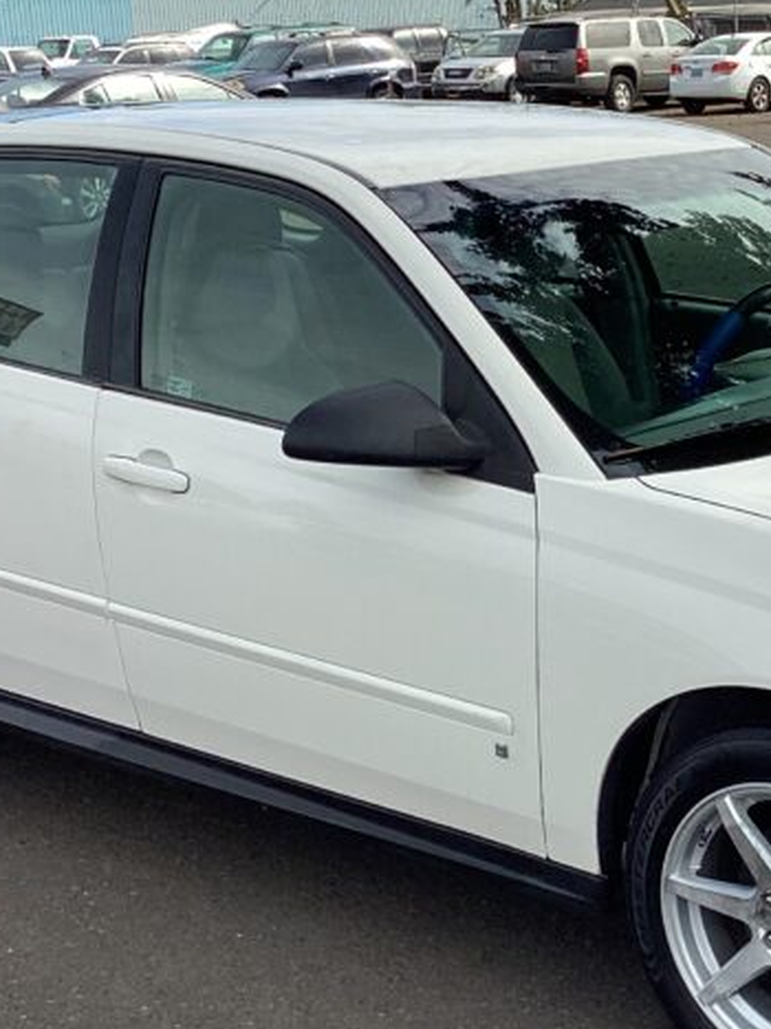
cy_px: 630
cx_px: 678
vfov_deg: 28.5
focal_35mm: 68
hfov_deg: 21.2
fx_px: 2020
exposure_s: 1/895
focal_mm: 3.3
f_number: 2.4
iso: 25
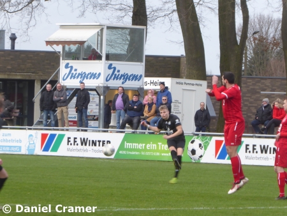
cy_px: 108
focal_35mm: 282
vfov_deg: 5.3
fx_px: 2339
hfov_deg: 7.0
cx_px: 144
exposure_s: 1/80
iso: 250
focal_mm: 50.5
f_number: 5.7
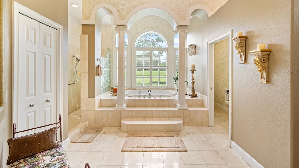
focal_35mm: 15
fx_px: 119
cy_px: 72
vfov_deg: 70.2
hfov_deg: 103.0
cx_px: 151
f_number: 6.3
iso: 250
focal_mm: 14
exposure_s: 1/15
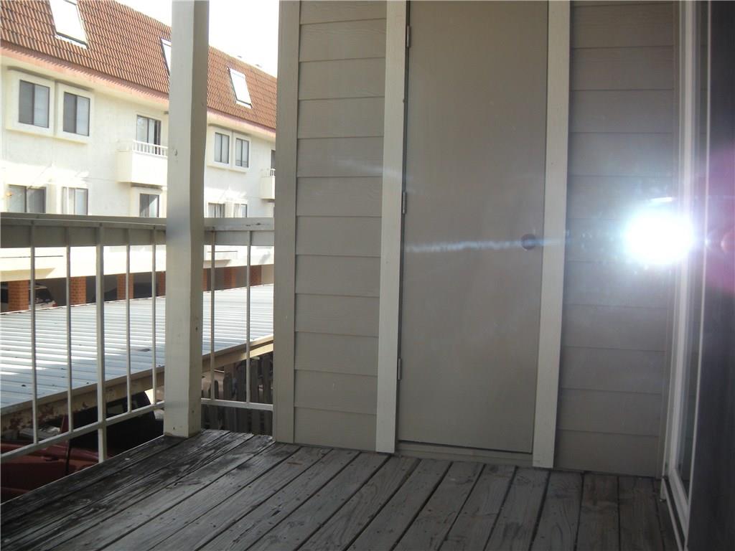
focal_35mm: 35
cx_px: 368
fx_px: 743
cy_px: 276
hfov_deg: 52.6
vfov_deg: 40.7
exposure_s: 1/94.2
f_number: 3.8
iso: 64
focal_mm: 5.9
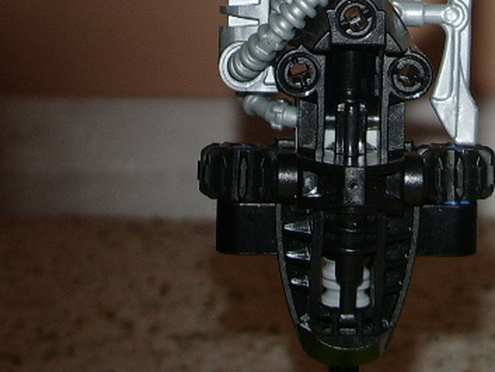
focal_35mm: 145
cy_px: -147
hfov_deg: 13.6
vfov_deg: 10.0
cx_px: 341
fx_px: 2074
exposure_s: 1/50
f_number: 3.1
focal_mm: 8.2
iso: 50
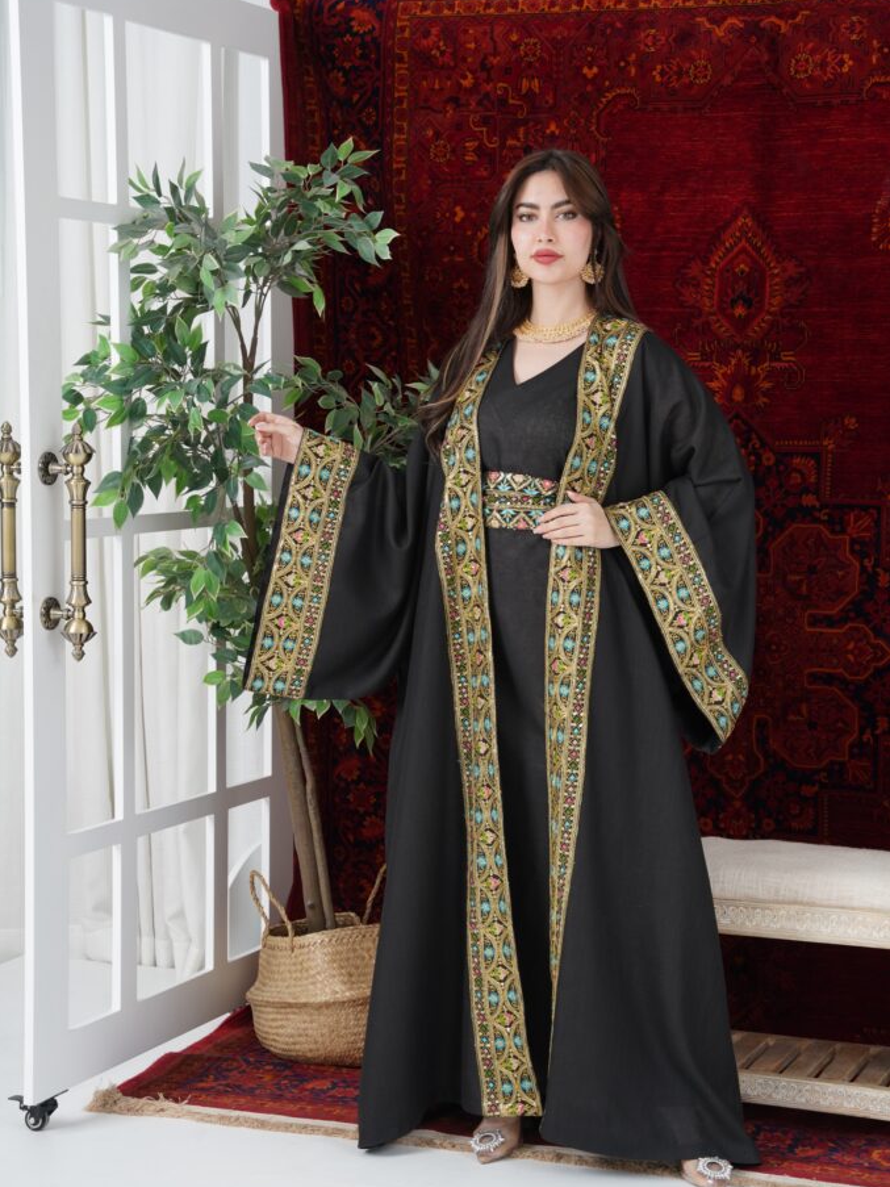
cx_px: 444
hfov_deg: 19.4
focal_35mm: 76
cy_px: 610
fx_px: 2606
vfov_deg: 25.7
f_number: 8
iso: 250
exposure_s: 1/125
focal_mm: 70
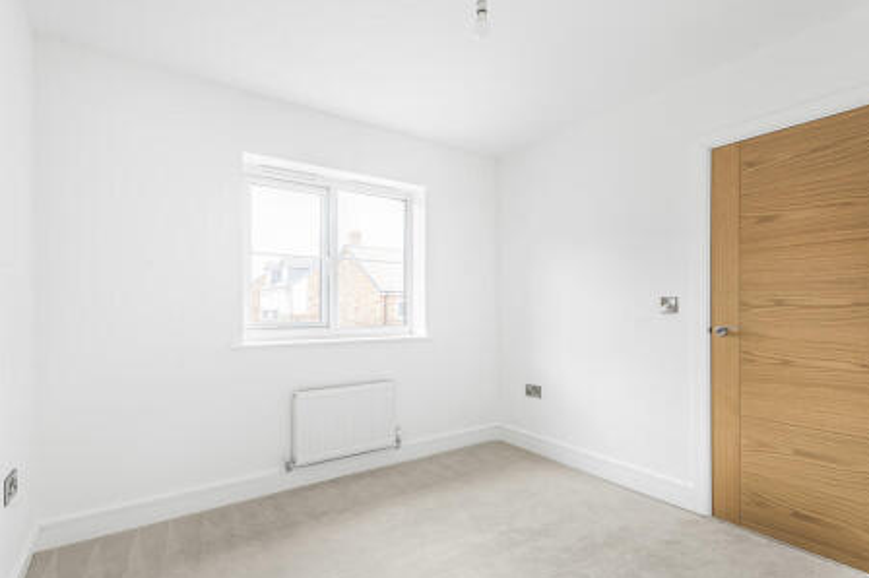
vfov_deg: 70.3
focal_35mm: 17
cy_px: 304
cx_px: 429
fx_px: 410
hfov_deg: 93.3
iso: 200
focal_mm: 16
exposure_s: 1/10
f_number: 8
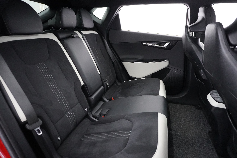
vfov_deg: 53.1
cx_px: 118
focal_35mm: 24
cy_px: 79
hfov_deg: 73.7
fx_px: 158
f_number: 3.5
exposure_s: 1/60
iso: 6400
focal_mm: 16
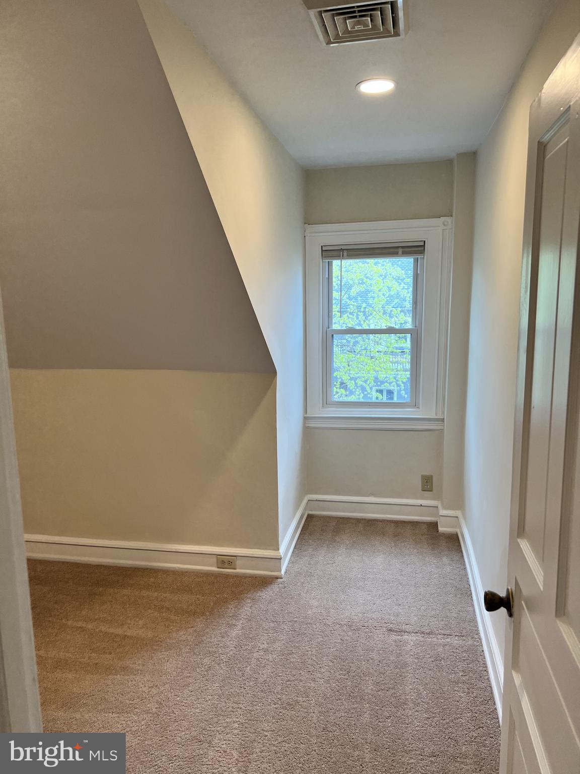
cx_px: 290
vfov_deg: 67.3
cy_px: 387
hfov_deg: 53.1
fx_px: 581
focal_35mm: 26
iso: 80
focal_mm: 5.7
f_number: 1.5
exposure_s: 1/120
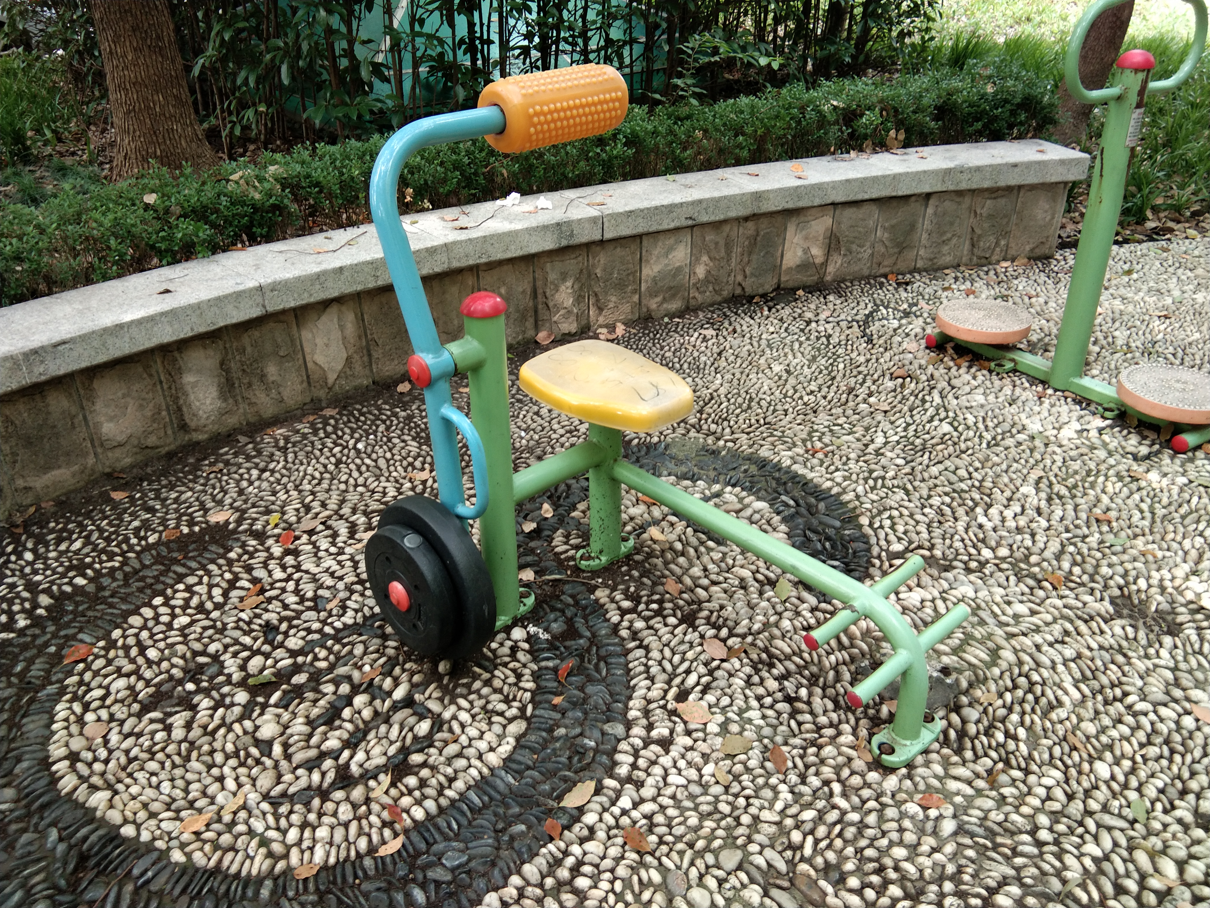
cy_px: 454
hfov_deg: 58.4
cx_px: 605
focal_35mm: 31
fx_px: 1084
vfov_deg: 45.4
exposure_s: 1/50
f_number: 2.2
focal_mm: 3.69
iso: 125
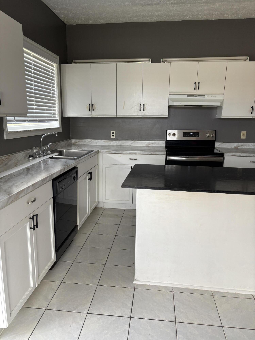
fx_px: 255
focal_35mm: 26
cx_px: 128
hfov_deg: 53.1
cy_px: 170
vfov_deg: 67.3
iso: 125
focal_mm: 5.96
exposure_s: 1/101
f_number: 1.6
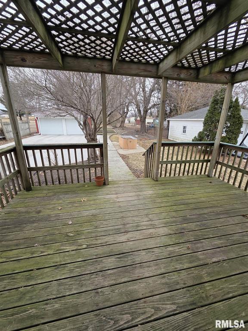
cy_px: 166
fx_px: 124
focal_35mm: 13
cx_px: 124
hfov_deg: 89.9
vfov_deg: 106.2
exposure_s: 1/320
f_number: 2.2
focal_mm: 2.2
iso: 50
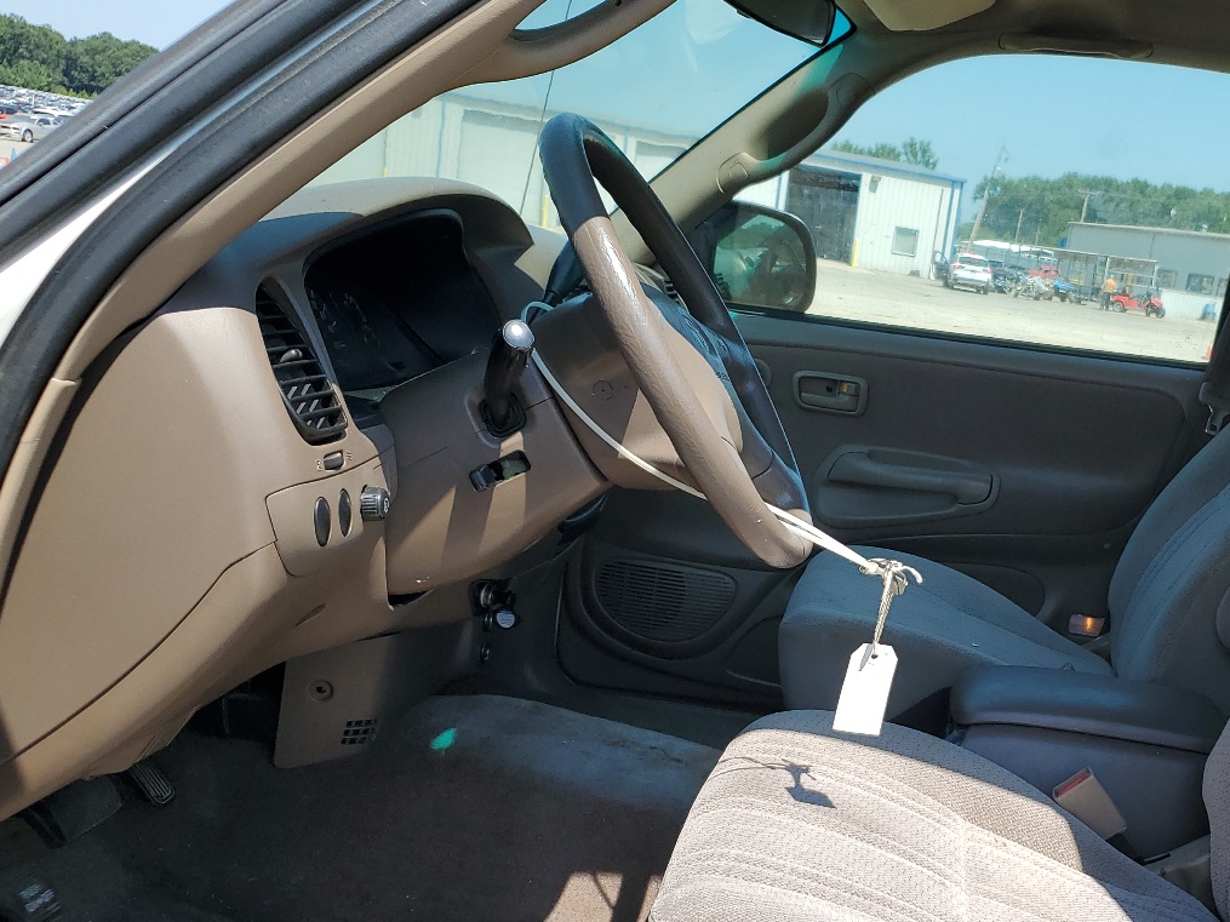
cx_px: 893
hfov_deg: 44.5
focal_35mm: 41
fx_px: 1457
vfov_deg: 34.7
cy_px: 635
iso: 50
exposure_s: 1/2000
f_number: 1.5
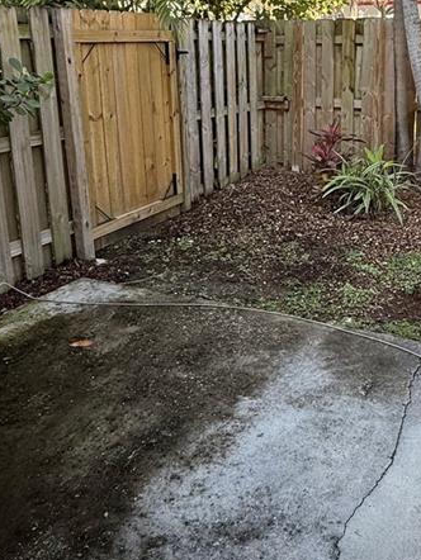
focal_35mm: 38
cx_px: 314
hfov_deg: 36.9
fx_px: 616
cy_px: 182
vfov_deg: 48.1
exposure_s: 1/99
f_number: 2.2
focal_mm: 2.22
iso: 64
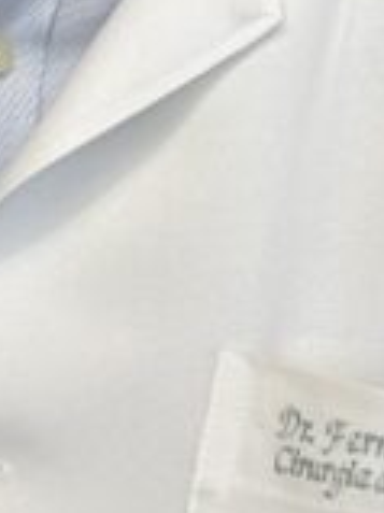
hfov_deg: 4.4
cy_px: 68
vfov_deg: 5.9
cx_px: -23
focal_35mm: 335
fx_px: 4962
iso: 80
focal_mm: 5.96
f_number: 1.6
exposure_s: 1/60
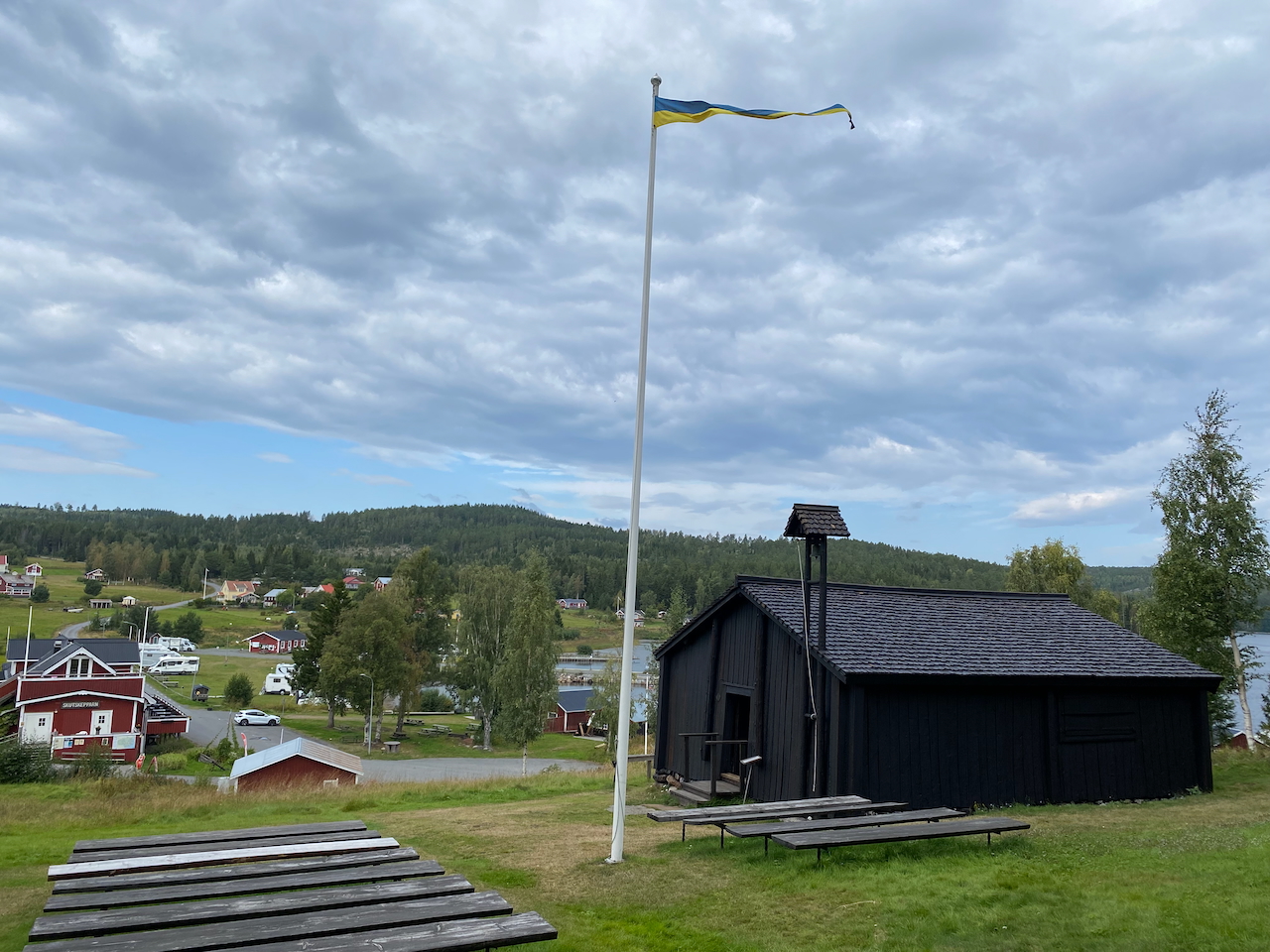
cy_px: 476
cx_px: 635
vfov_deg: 53.1
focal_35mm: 26
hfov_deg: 67.3
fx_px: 954
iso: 32
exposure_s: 1/2817
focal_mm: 4.25
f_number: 1.8
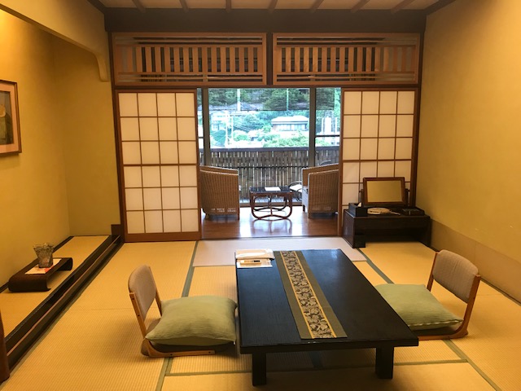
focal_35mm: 28
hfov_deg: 63.4
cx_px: 260
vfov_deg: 49.7
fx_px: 421
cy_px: 196
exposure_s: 1/25
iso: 32
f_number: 1.8
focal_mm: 3.99
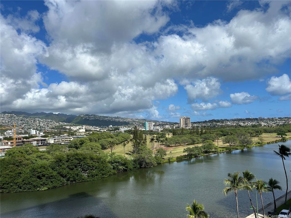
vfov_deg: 53.1
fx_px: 219
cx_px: 146
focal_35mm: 26
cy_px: 109
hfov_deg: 67.3
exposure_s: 1/7463
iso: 50
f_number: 1.5
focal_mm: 5.7
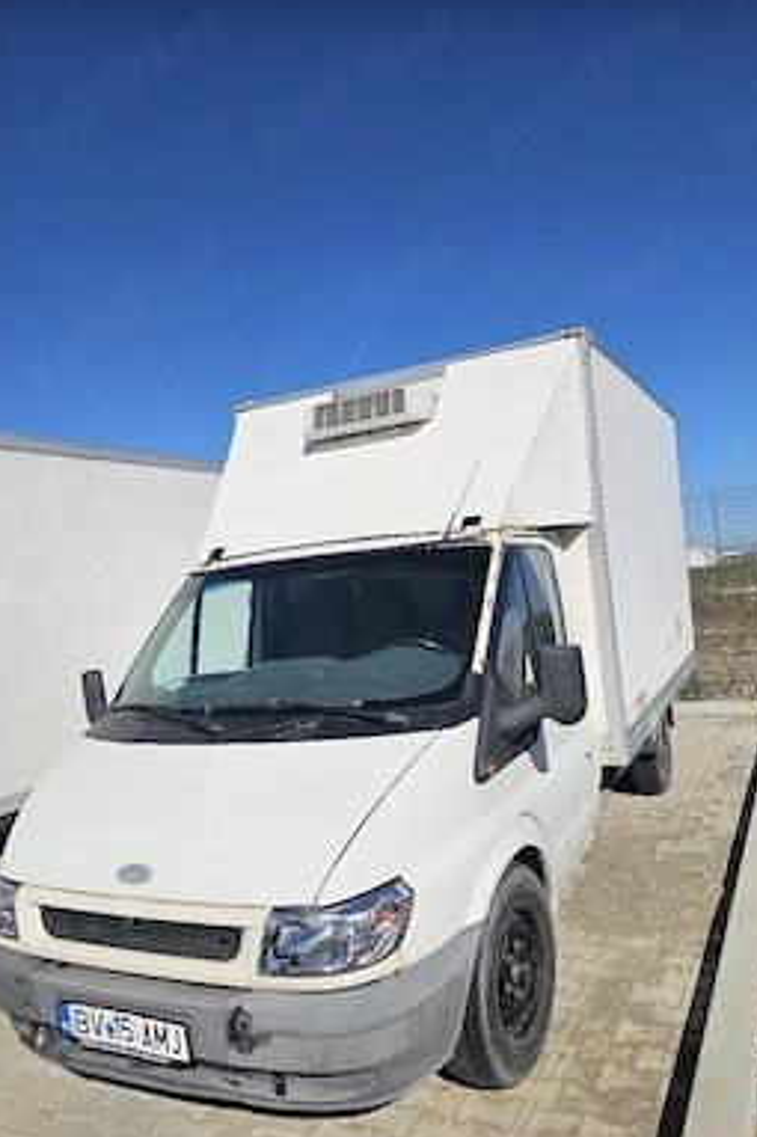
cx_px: 413
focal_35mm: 25
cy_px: 579
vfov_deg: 71.5
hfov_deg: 51.2
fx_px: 789
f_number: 1.7
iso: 10
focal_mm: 6.3
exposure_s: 1/2500
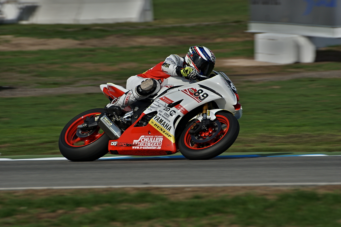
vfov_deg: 2.8
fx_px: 4688
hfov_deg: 4.2
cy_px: 114
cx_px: 170
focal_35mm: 495
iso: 125
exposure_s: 1/400
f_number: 8
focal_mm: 330
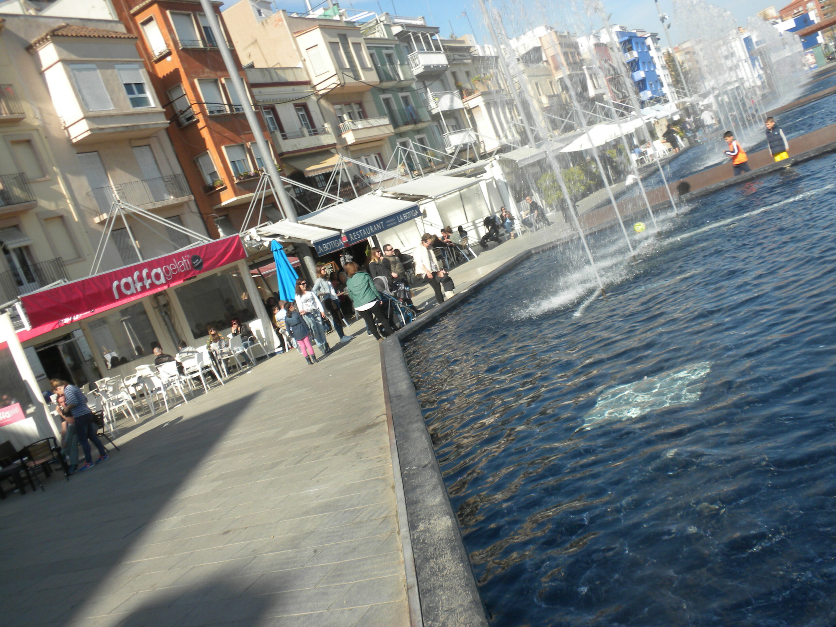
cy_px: 314
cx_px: 418
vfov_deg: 38.7
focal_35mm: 37
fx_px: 894
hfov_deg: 50.1
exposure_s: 1/84.5
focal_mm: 6.6
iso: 64
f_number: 10
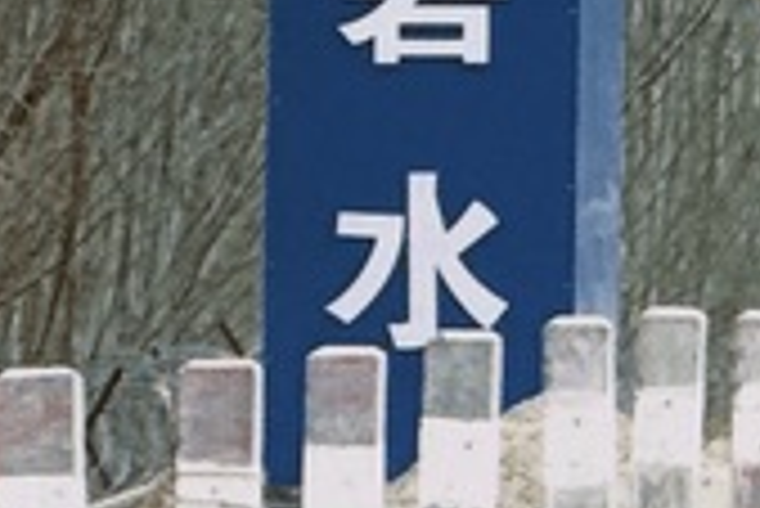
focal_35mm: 754
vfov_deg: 1.8
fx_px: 15931
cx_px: 2109
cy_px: -1025
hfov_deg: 2.7
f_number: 2.8
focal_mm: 15.66
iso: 32
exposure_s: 1/121
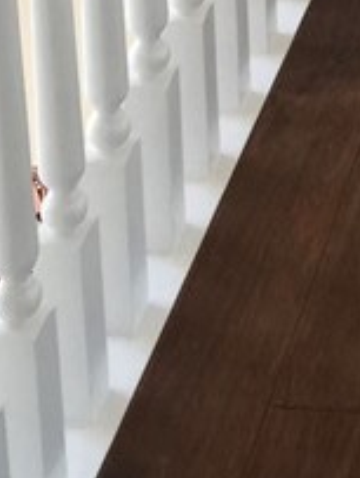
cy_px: -643
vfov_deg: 11.4
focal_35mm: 146
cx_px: 671
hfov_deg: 9.6
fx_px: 2018
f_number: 2.2
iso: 50
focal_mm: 4.15
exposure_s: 1/15
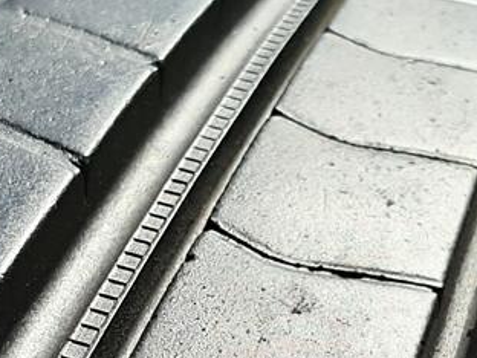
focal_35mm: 100
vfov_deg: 14.6
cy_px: 344
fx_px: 1378
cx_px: 209
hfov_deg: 19.6
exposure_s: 1/2336
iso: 40
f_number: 1.7
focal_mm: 3.93
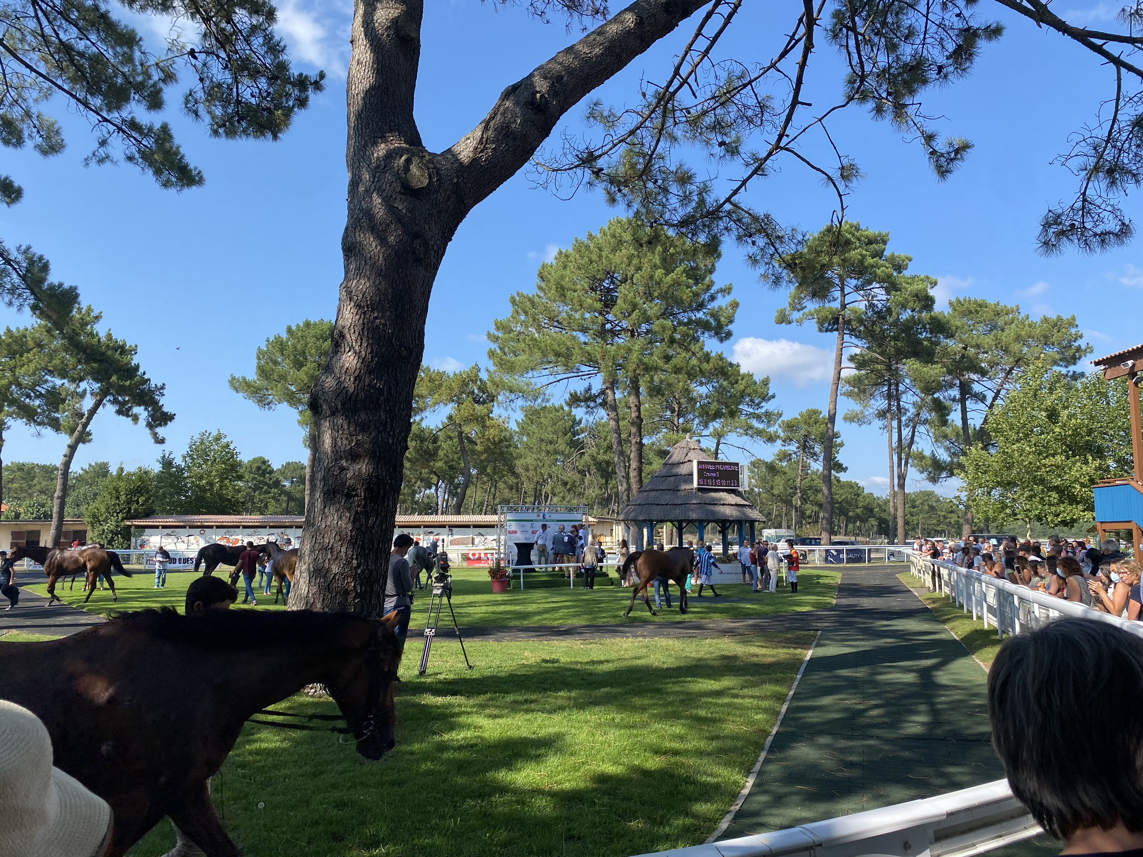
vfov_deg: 53.1
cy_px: 428
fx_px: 859
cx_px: 572
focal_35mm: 26
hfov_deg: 67.3
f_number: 1.8
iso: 32
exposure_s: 1/1678
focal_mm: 4.25
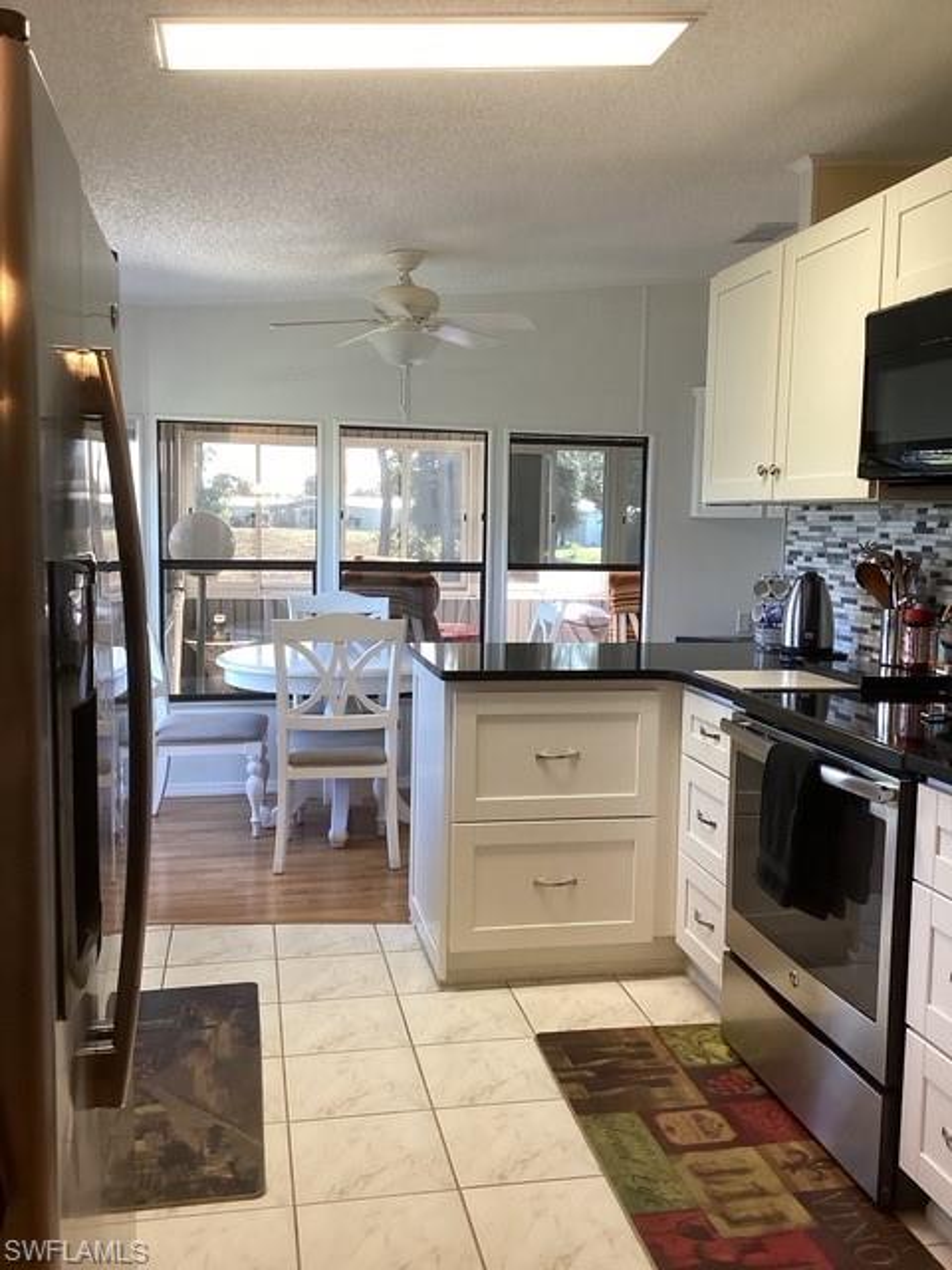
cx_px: 476
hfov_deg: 45.4
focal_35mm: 31
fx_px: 1137
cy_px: 635
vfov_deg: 58.4
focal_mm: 3.3
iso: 100
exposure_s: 1/60
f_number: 2.4
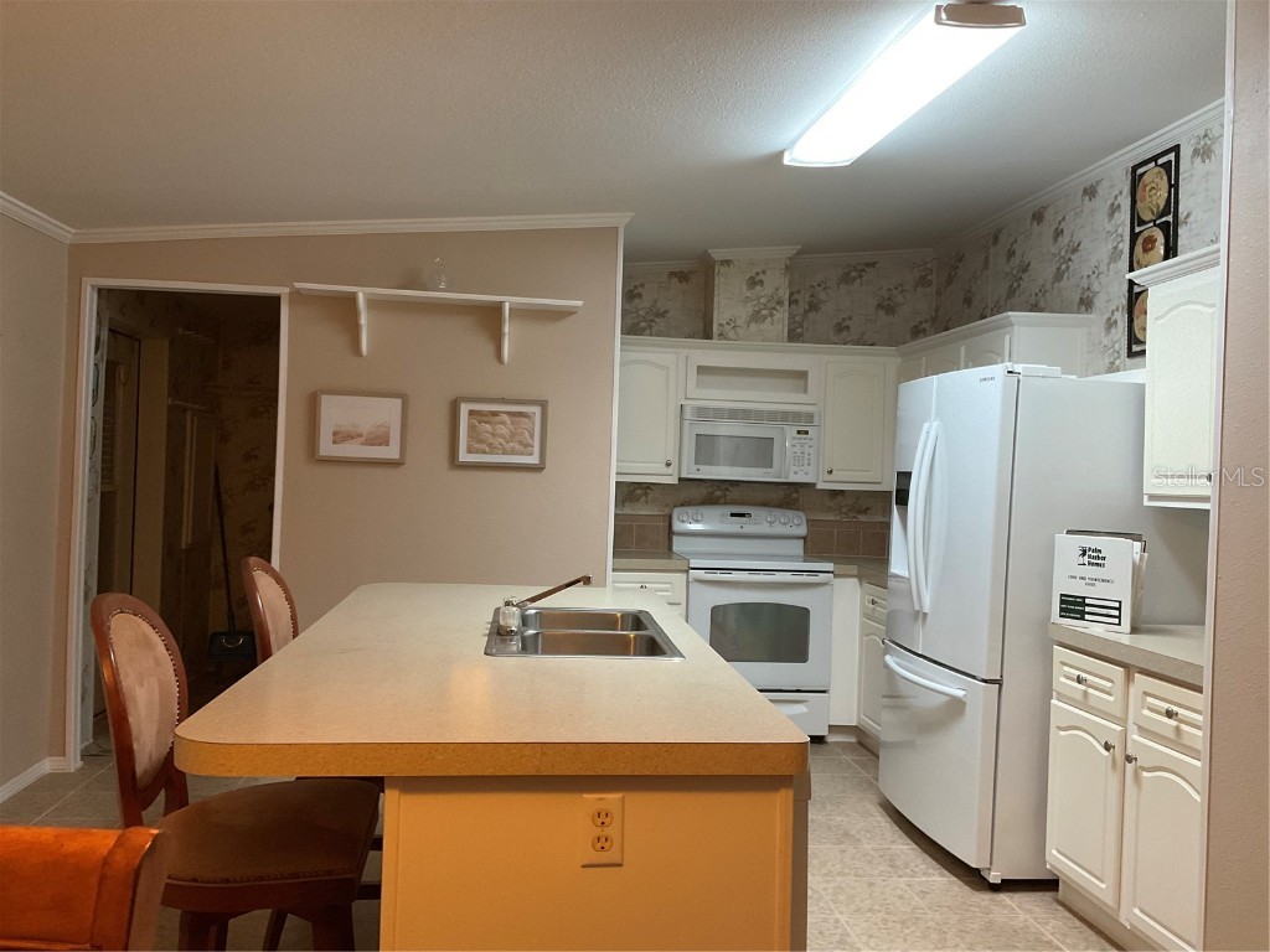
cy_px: 476
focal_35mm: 29
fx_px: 1064
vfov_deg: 48.2
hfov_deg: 61.7
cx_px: 635
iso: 160
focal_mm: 3
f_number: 1.8
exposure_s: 1/60
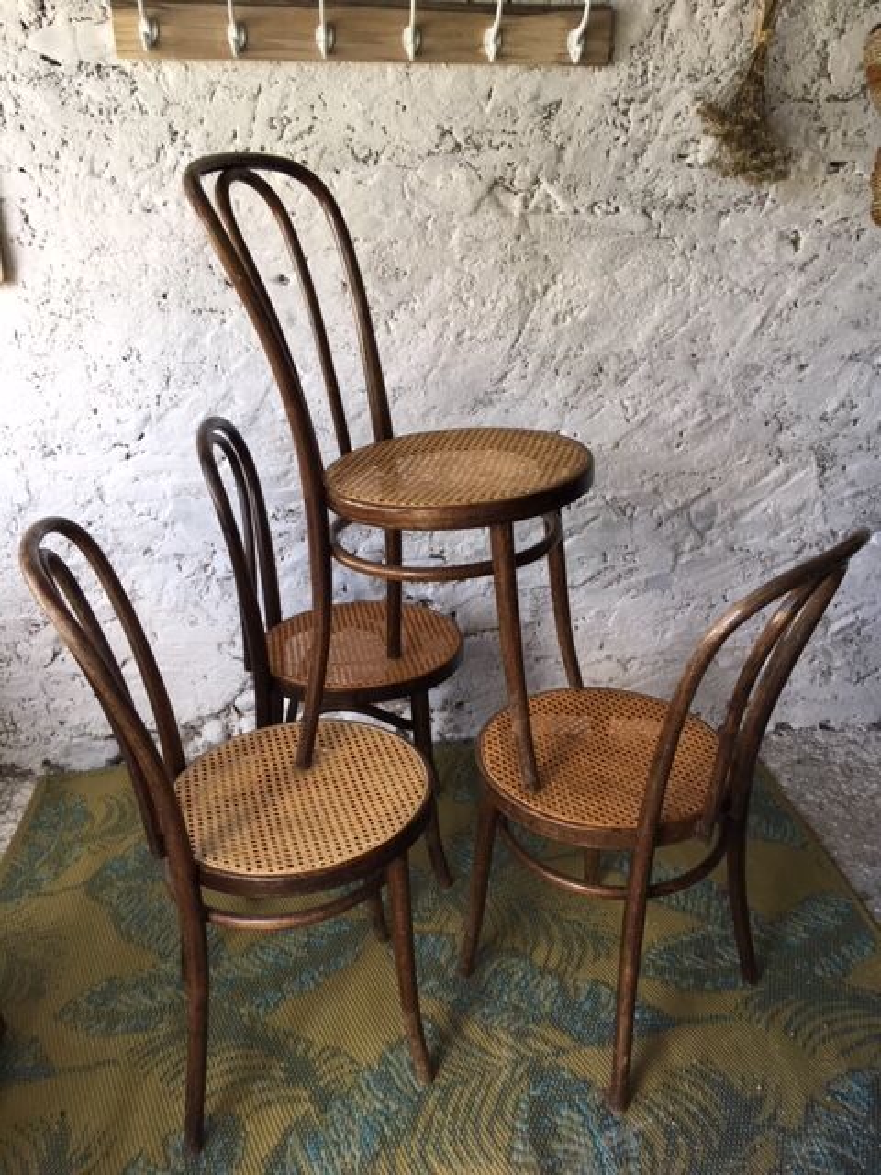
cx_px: 440
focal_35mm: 29
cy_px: 588
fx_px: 984
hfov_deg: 48.2
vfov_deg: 61.7
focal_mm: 4.15
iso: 40
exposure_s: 1/100
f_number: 2.2
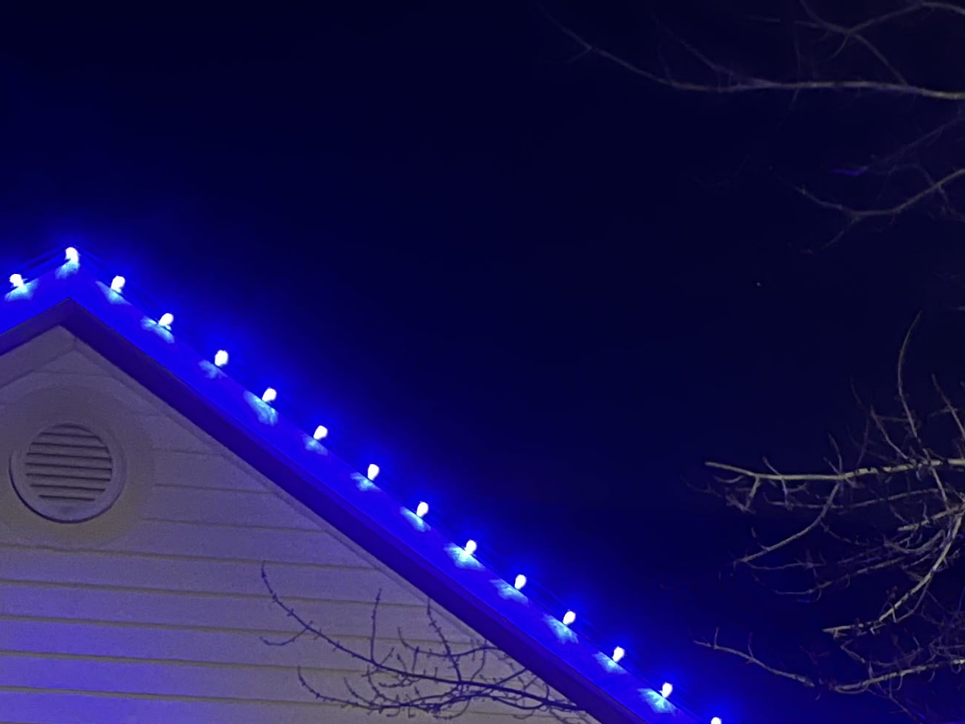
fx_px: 2231
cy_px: 890
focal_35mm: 80
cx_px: 656
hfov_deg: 24.3
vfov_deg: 17.5
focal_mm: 5.1
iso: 640
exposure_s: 1/9
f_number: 1.6
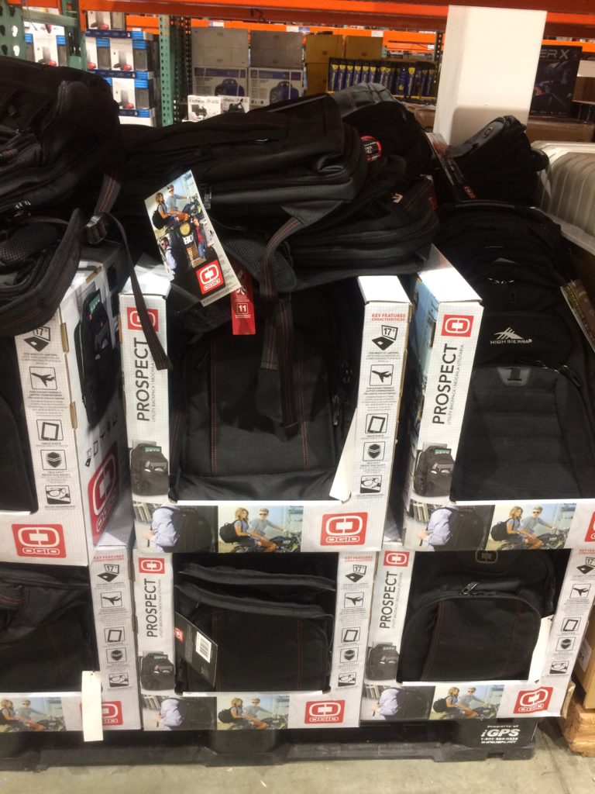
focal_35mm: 29
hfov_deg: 48.2
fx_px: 665
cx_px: 298
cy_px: 397
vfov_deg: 61.7
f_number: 2.2
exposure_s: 1/30
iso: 160
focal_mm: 4.15
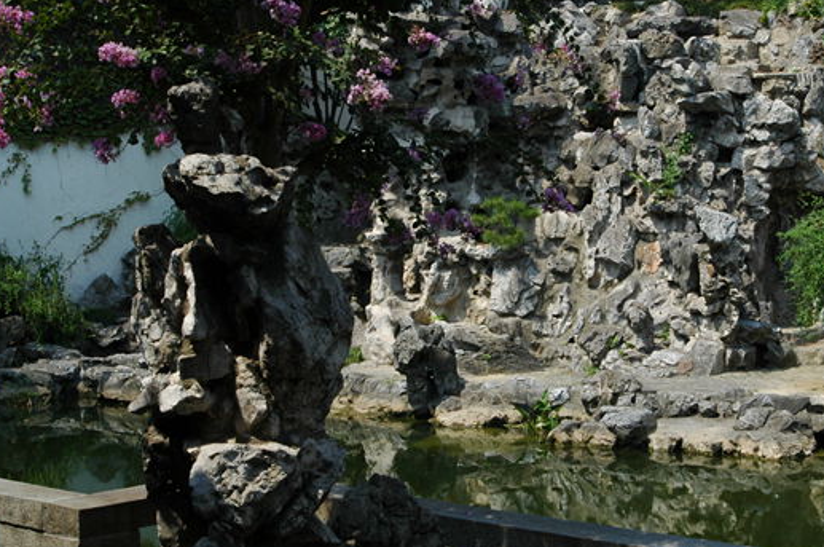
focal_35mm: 65
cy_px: 254
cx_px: 440
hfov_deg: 31.0
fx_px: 1485
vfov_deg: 20.8
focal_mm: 28
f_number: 10
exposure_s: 1/250
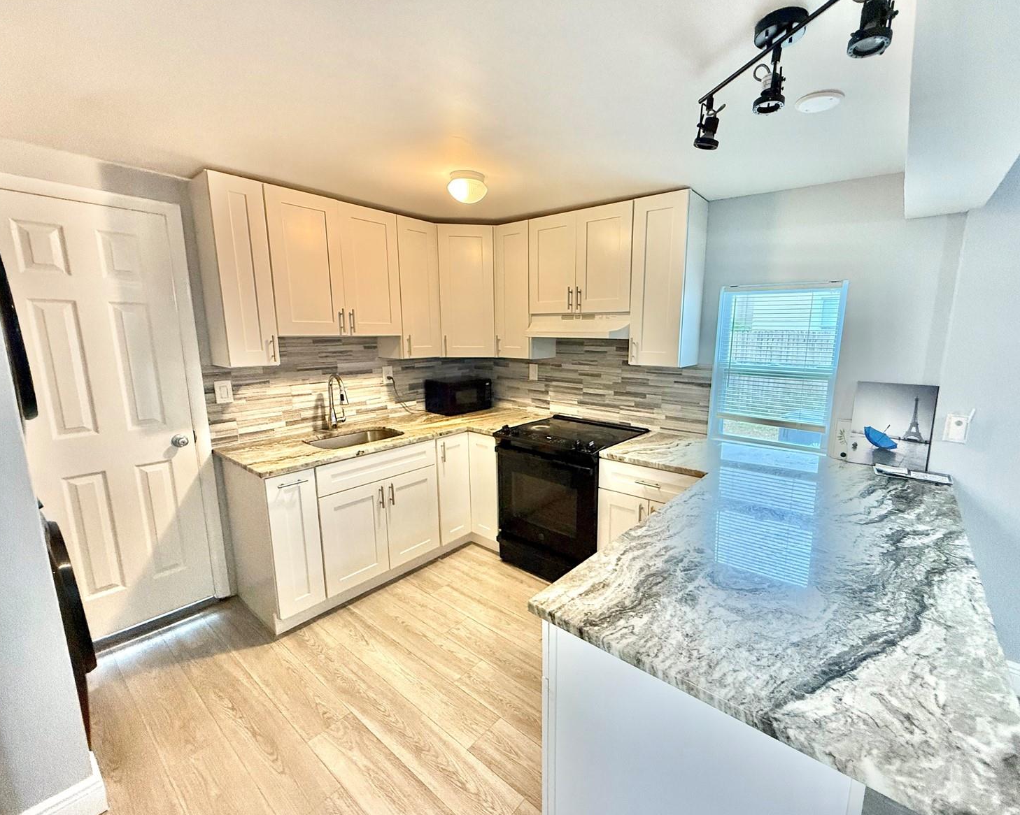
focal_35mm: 15
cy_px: 412
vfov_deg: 84.0
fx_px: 453
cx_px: 550
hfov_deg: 96.6
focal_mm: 2.22
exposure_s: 1/60
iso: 400
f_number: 2.2
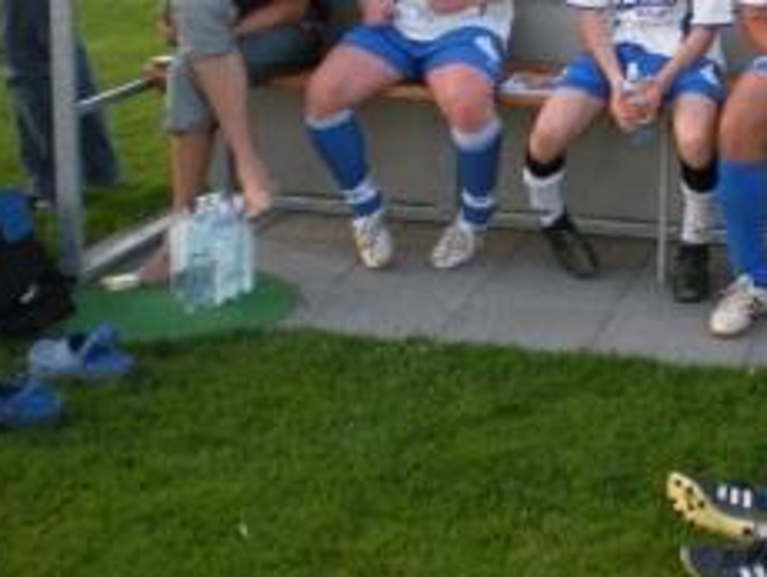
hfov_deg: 25.6
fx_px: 1641
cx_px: 674
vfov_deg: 19.6
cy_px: 80
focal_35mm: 74
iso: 156
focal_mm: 6.3
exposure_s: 1/64.6
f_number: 3.1
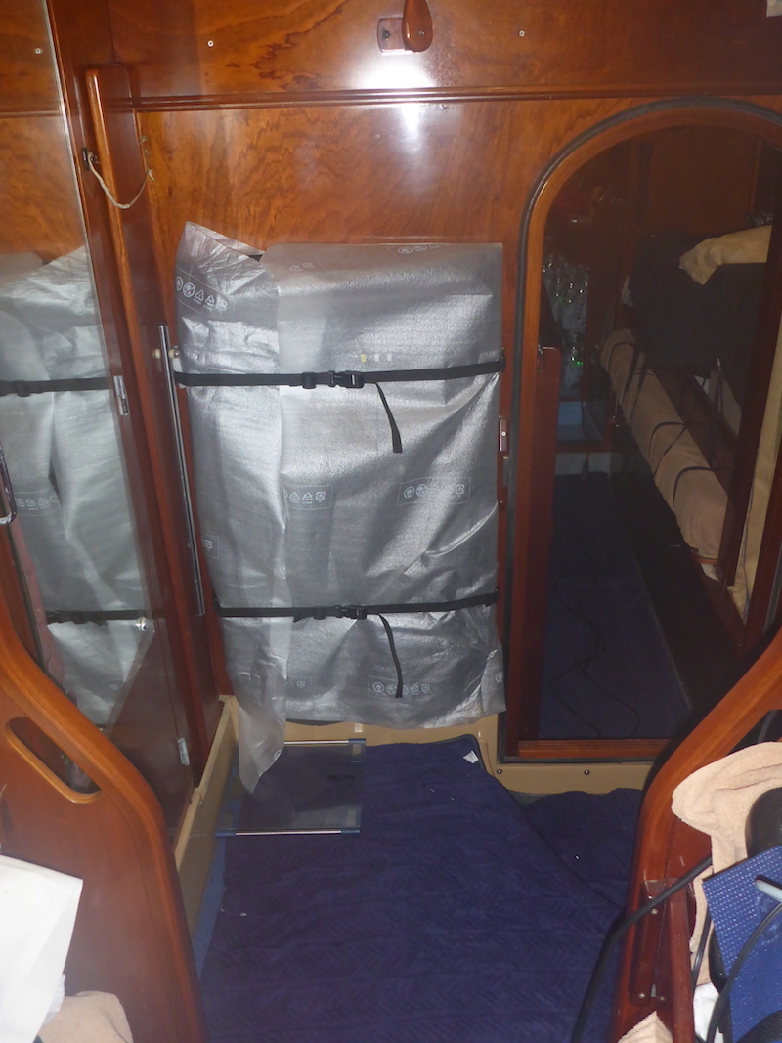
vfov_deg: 63.4
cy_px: 522
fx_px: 844
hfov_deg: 49.7
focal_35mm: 28
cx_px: 391
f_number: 3.3
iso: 400
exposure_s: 1/60
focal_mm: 4.9
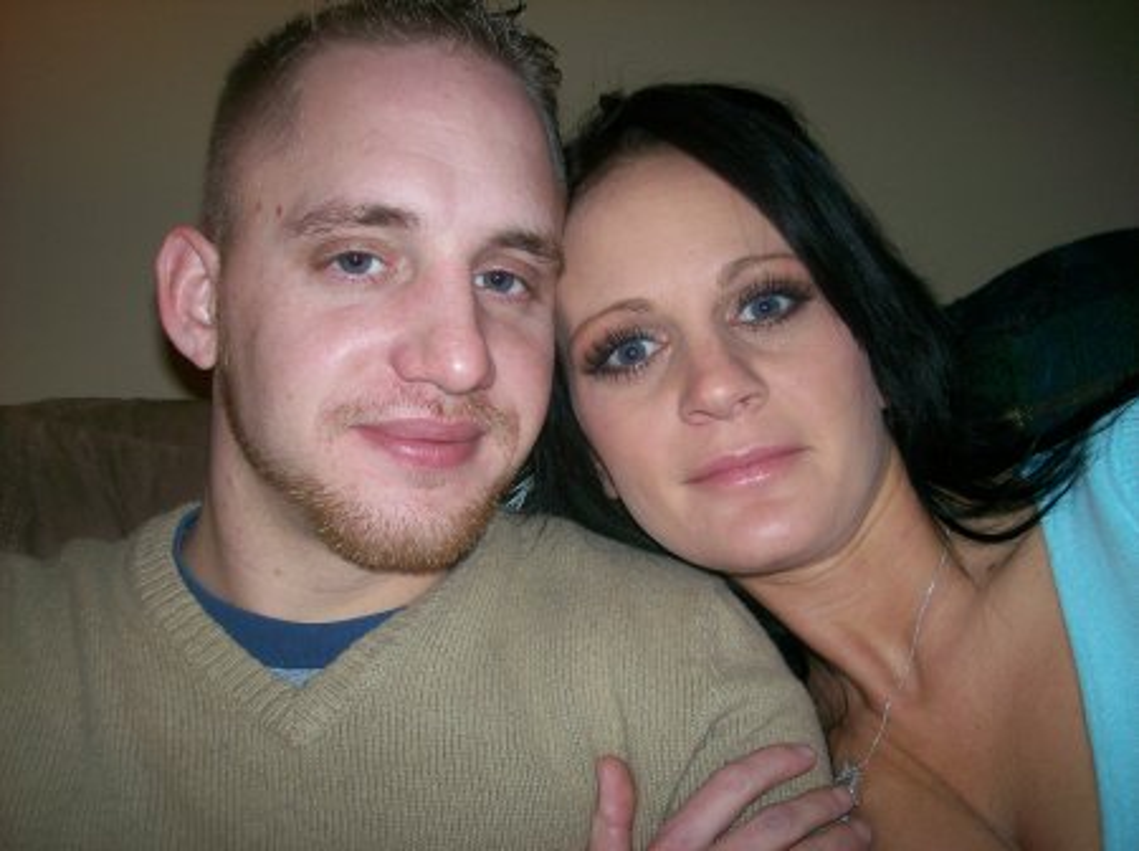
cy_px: 426
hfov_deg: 51.4
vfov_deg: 39.6
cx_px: 570
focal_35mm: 36
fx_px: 1183
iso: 80
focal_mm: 6
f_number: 2.7
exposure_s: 1/64
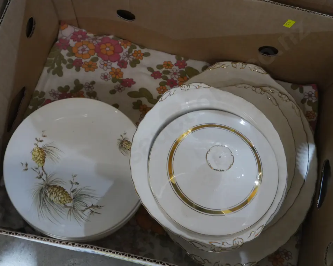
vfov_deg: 34.2
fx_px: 434
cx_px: 163
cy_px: 134
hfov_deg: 42.0
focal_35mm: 44
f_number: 4.6
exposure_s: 1/60
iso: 3200
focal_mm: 21
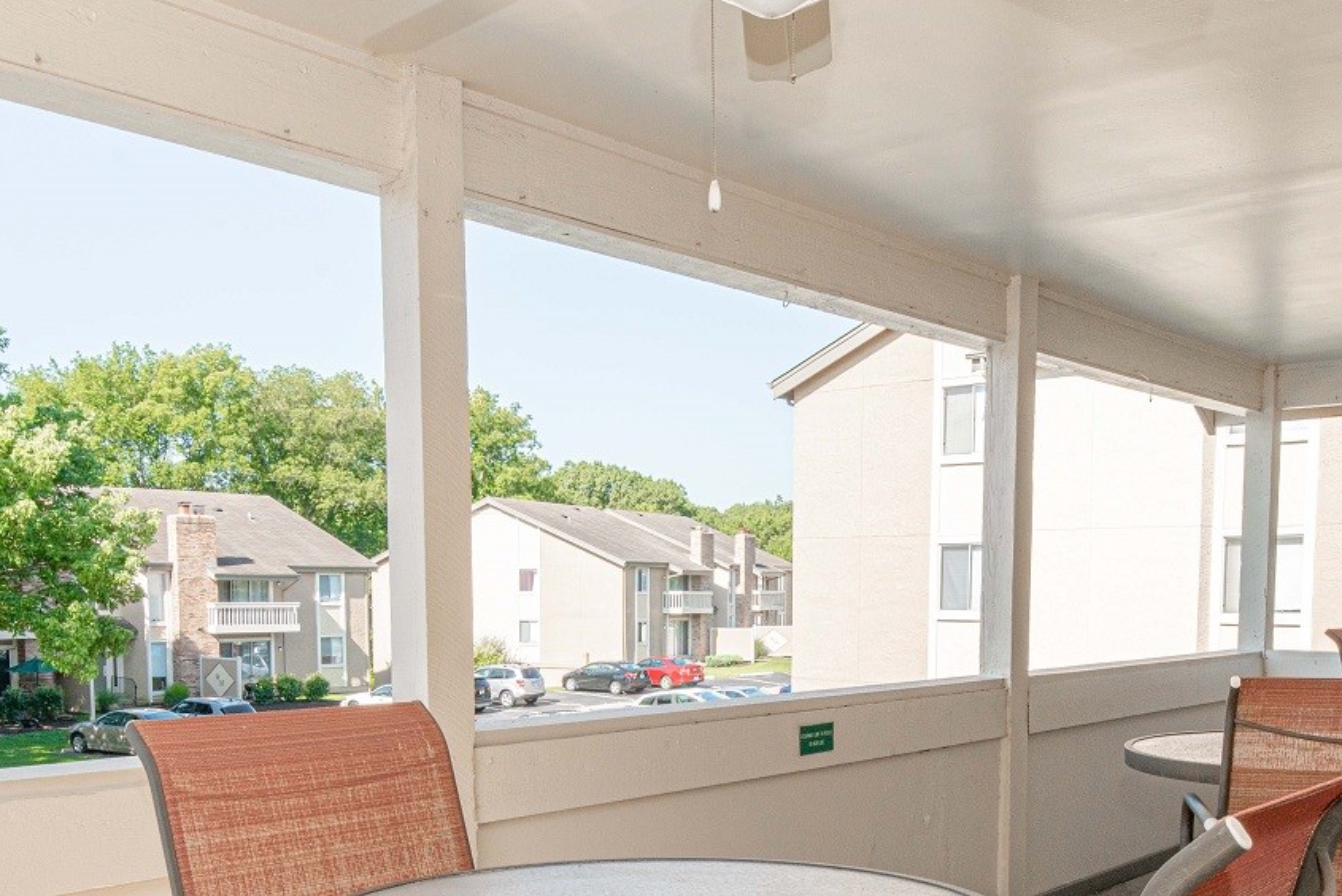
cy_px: 710
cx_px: 651
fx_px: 1380
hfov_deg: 51.9
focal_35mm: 37
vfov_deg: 34.9
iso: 500
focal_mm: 16
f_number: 16
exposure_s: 1/125
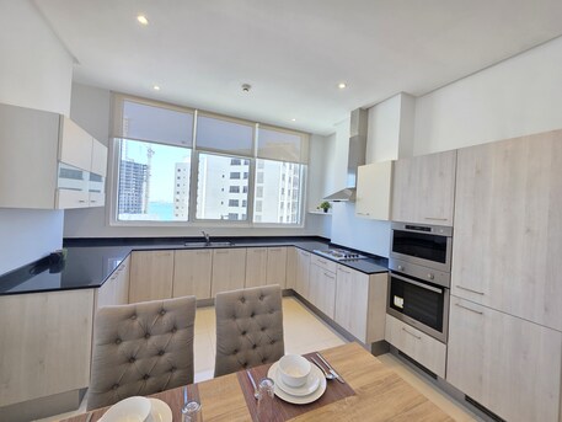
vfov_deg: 89.9
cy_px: 211
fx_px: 211
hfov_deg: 106.2
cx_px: 281
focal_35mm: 13
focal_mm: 2.2
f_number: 1.9
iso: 80
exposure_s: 1/100
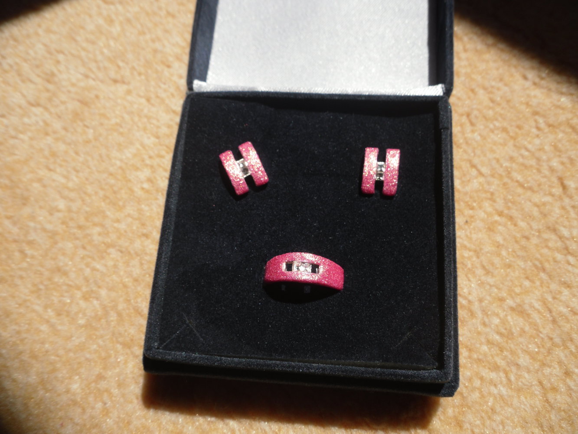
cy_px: 217
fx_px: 751
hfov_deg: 42.1
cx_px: 289
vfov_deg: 32.2
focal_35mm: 45
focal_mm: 6.3
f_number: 8.2
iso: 80
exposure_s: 1/145
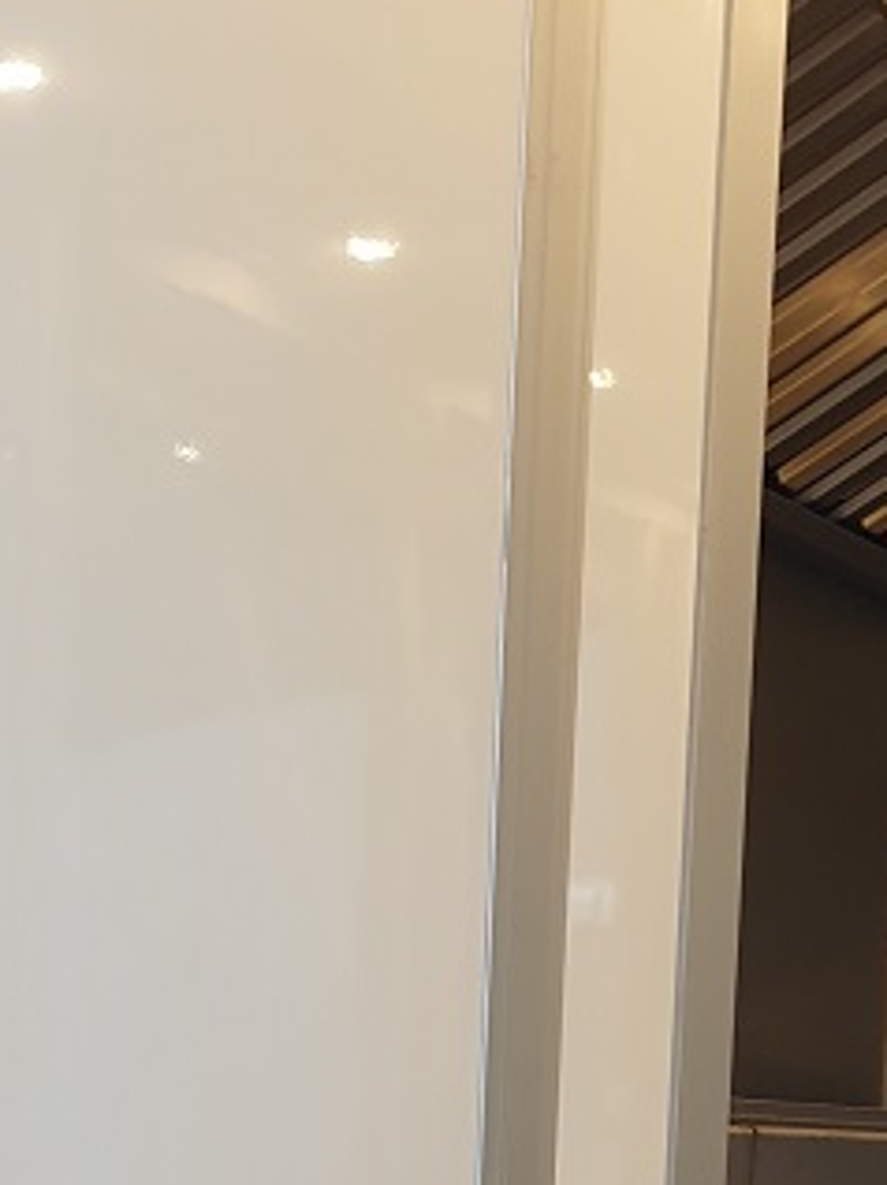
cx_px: 689
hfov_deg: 14.8
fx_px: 3387
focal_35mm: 99
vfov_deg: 19.0
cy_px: 1312
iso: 50
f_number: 2.4
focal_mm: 4.3
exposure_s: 1/50
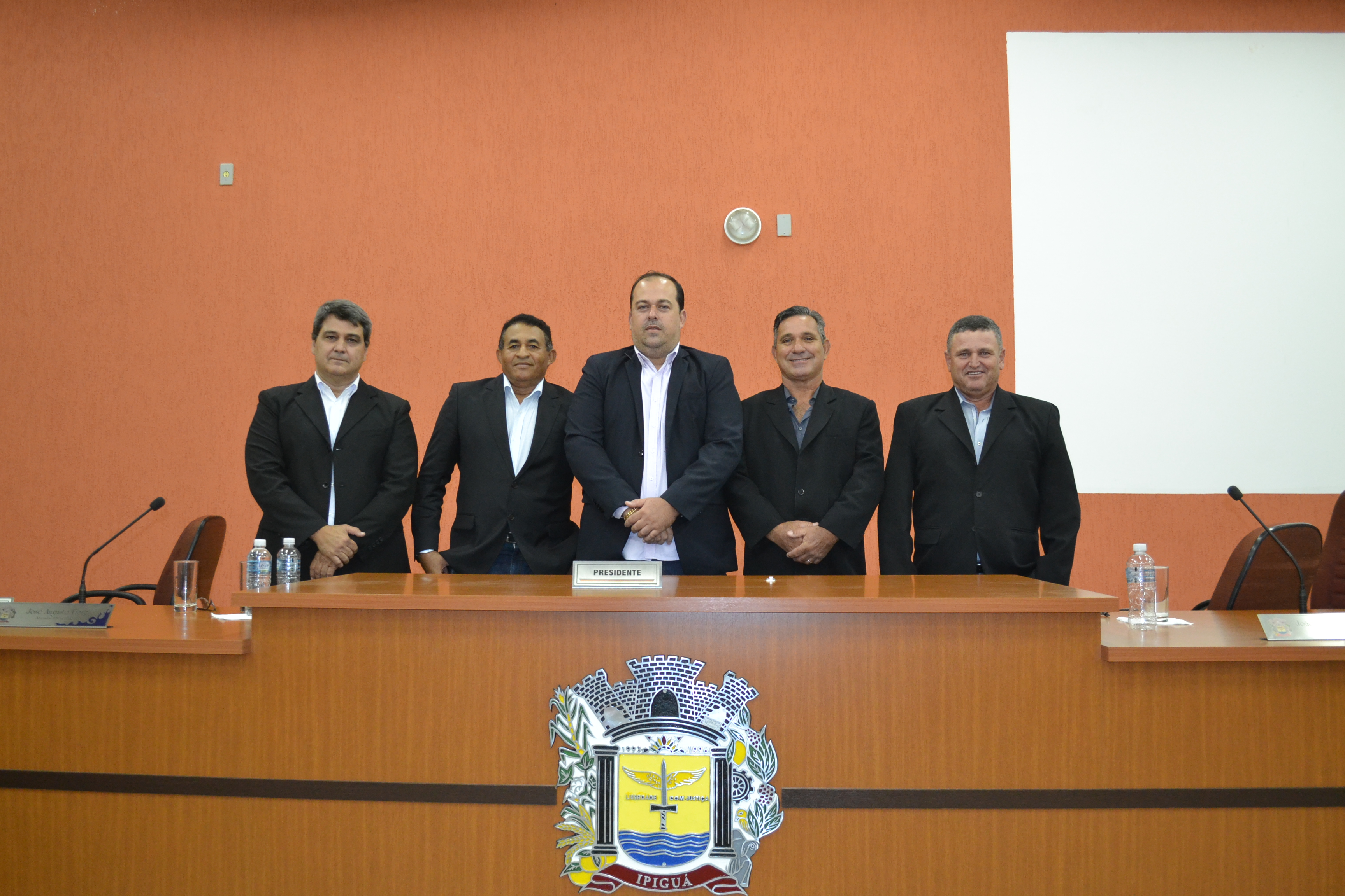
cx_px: 672
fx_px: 1121
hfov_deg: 61.9
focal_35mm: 30
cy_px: 448
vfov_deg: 43.6
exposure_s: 1/60
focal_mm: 20
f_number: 3.8
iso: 1600
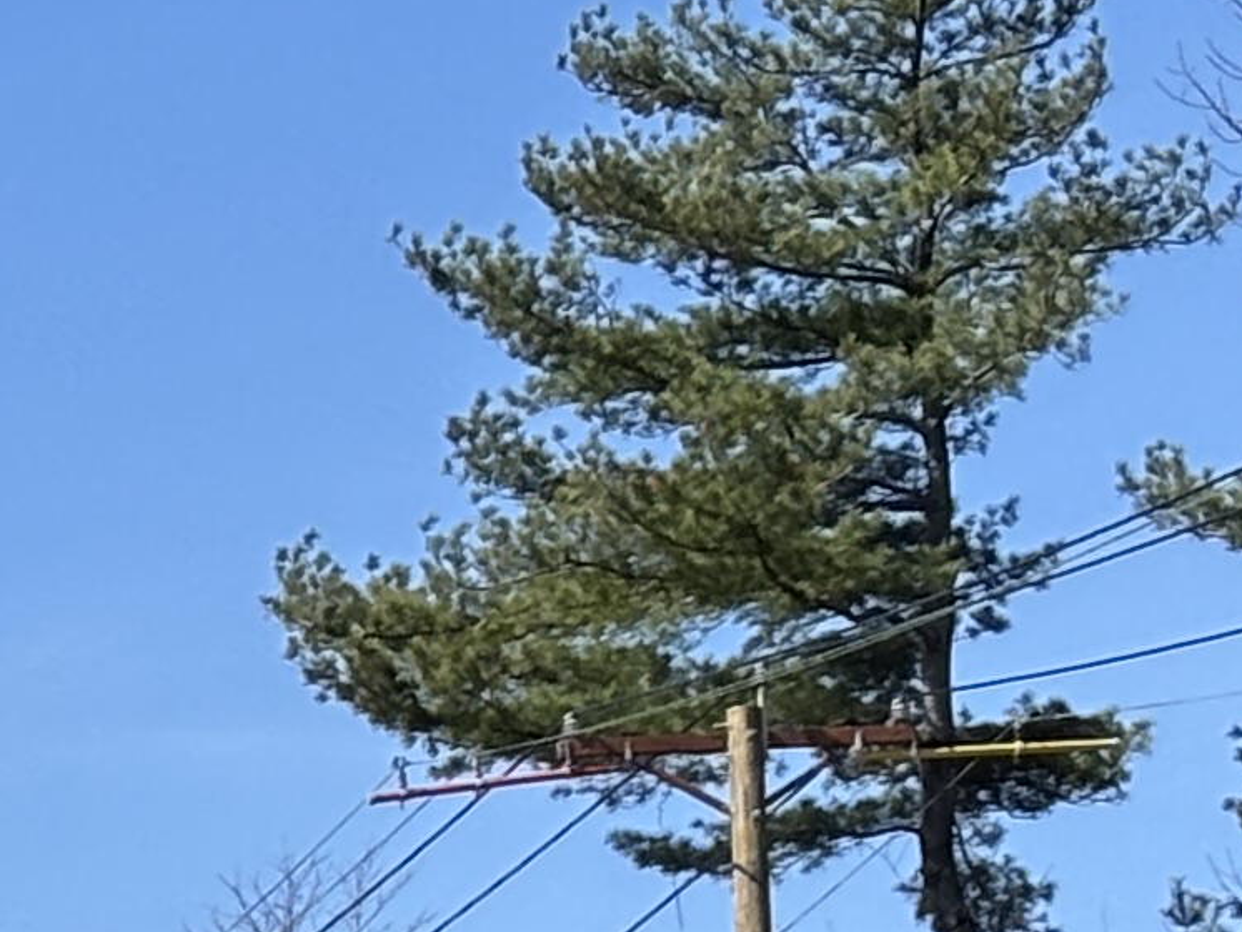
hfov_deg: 6.7
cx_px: -1746
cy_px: 2109
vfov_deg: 5.2
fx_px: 10085
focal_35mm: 281
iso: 40
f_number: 1.6
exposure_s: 1/3311
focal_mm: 5.96
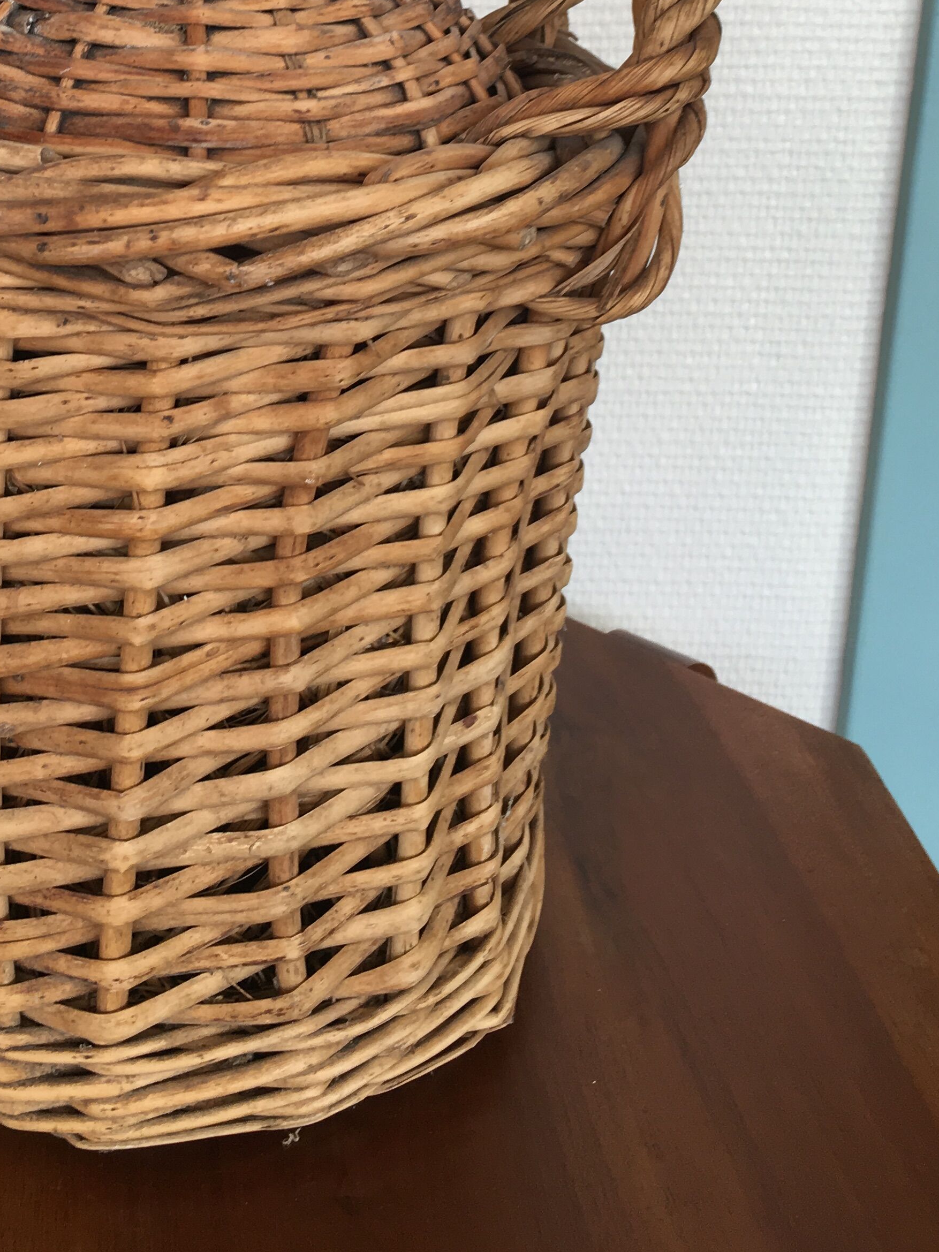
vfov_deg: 36.5
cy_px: 195
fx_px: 1809
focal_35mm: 50
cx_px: 171
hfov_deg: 28.4
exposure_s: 1/50
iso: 32
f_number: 2.2
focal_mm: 4.15
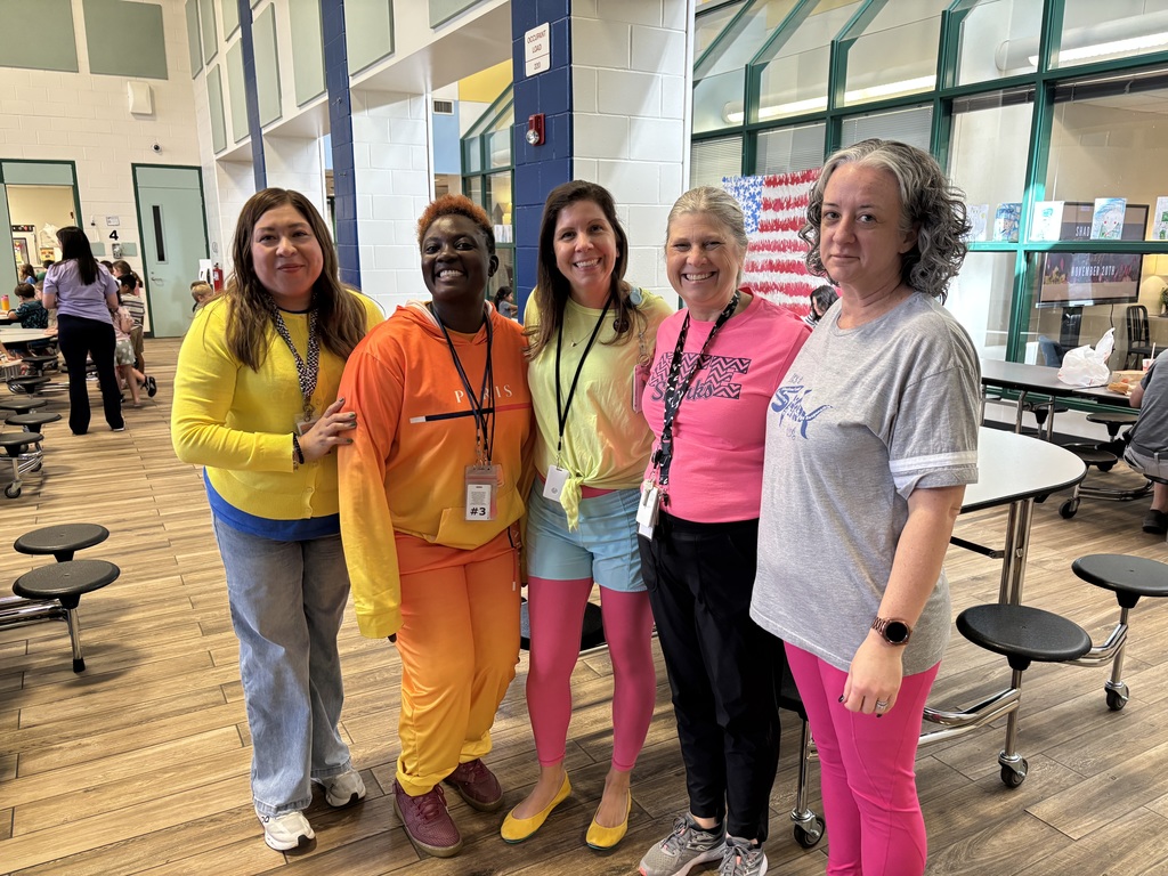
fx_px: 877
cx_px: 584
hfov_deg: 67.3
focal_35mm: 26
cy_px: 438
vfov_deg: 53.1
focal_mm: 5.96
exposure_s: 1/60
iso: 200
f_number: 1.6
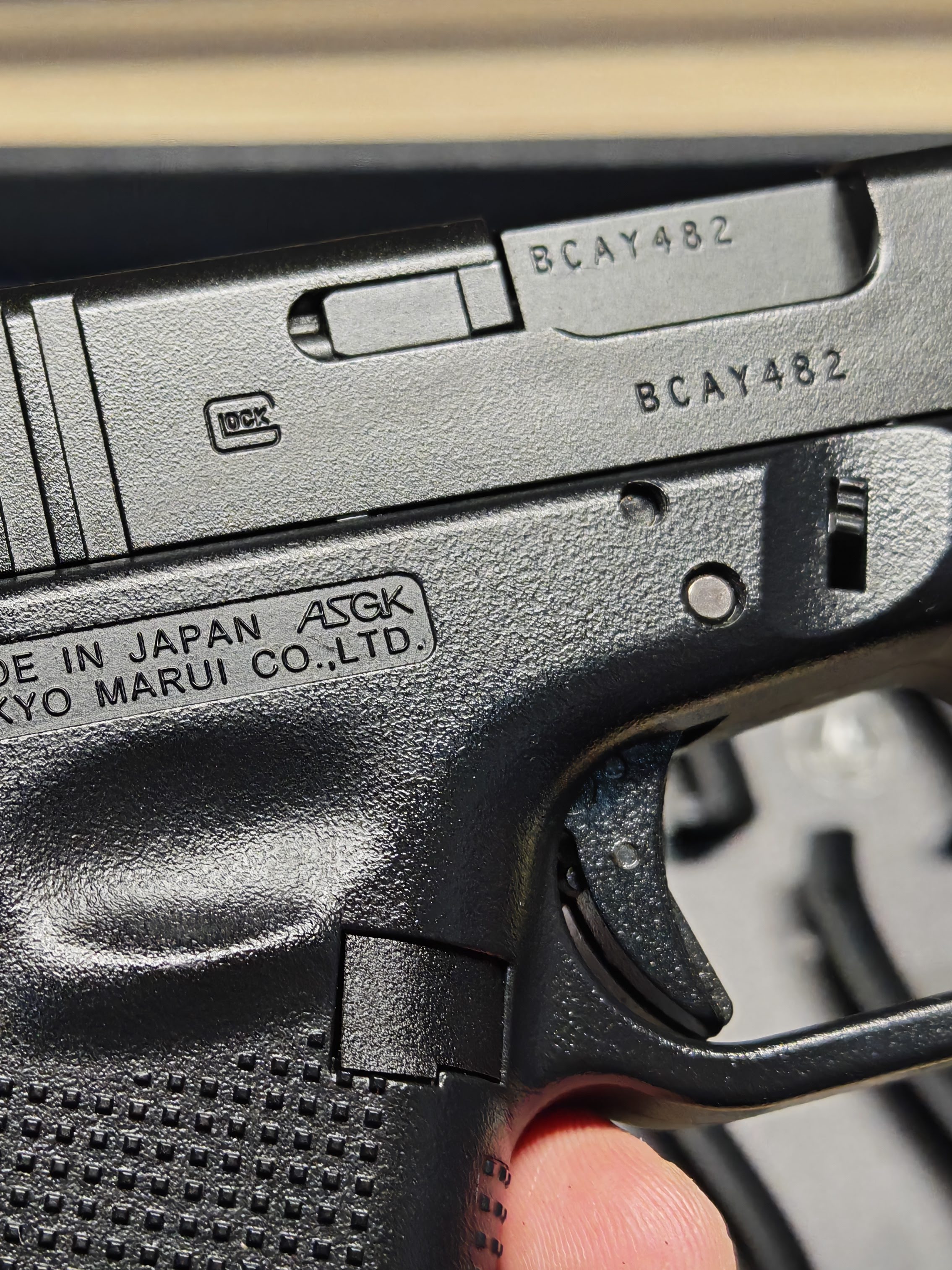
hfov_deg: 22.3
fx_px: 2383
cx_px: 201
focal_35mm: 65
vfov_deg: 29.8
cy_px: 642
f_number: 2
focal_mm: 6.83
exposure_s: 1/100
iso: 250
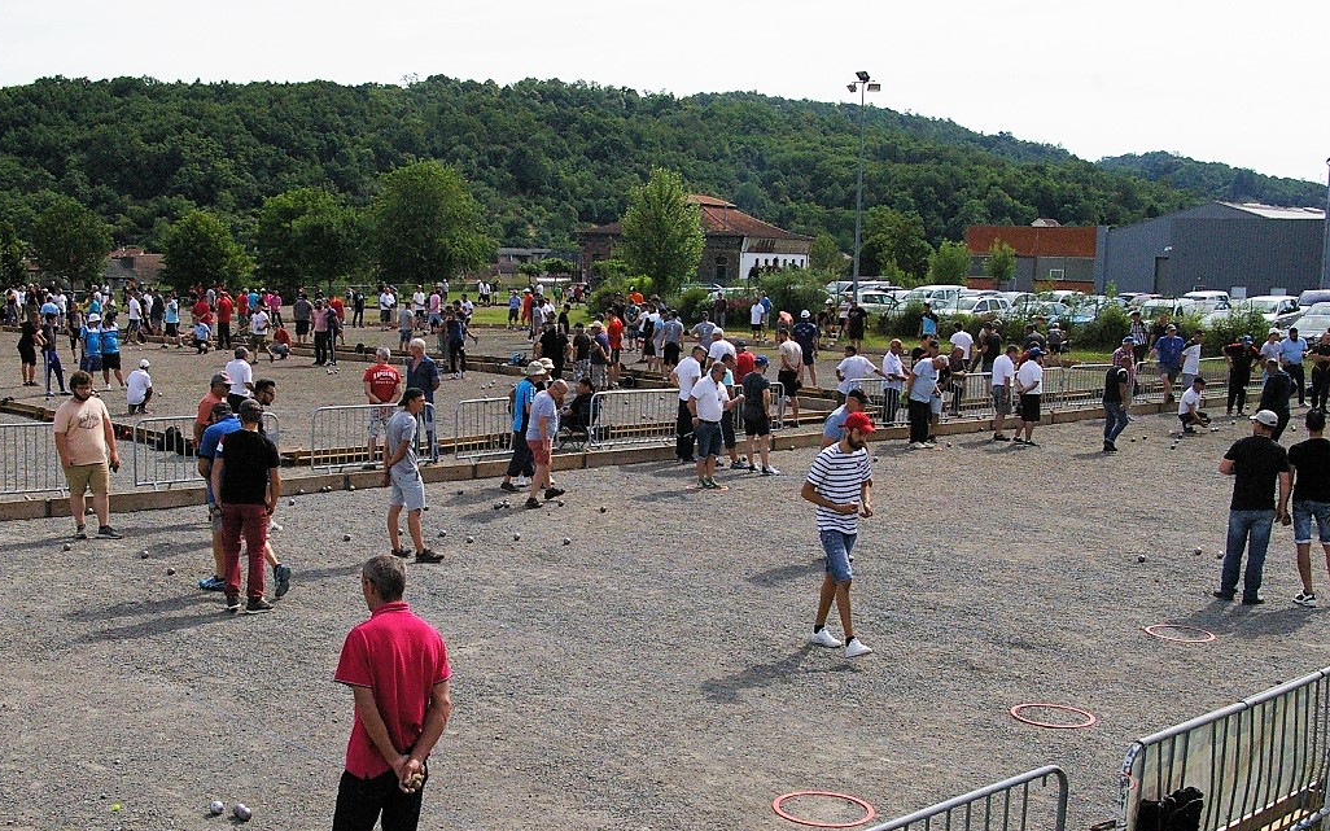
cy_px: 455
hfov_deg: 46.0
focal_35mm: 43
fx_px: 1558
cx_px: 555
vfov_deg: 29.8
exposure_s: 1/1000
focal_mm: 24
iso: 1600
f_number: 13
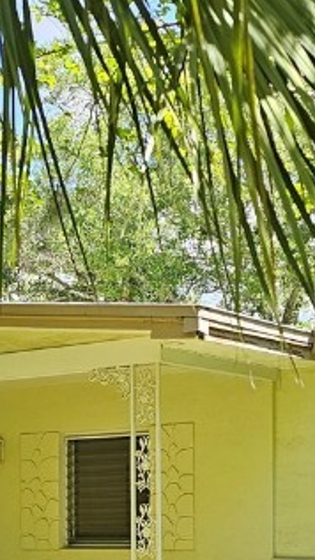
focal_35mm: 81
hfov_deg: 14.9
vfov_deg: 25.3
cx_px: 136
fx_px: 1204
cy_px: 516
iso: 20
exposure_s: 1/180
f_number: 1.7
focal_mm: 6.3
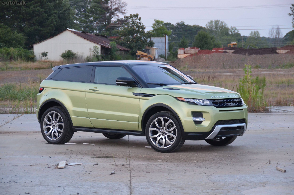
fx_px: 1002
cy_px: 98
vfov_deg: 11.1
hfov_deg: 16.7
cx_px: 147
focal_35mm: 123
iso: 1600
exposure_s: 1/250
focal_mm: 82
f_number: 5
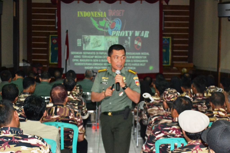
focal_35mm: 66
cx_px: 115
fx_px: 422
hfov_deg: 30.5
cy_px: 76
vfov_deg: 20.6
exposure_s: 1/60
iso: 3200
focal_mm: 44
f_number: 4.5
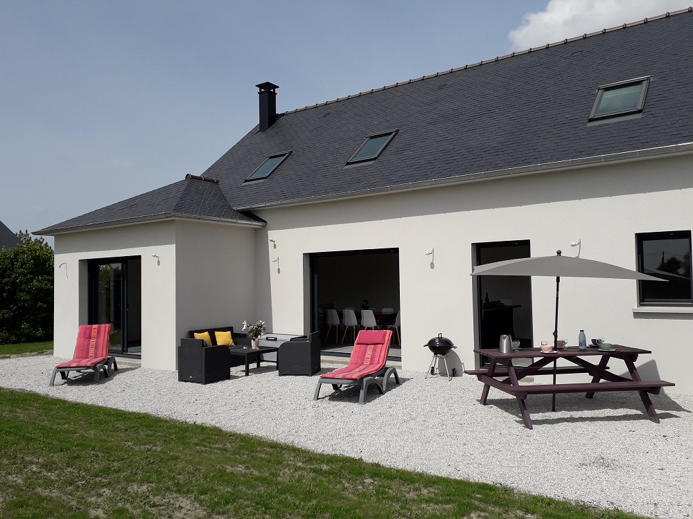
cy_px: 260
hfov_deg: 65.3
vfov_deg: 51.4
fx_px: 541
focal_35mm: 27
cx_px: 346
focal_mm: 3.6
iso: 40
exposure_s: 1/3185
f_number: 1.9
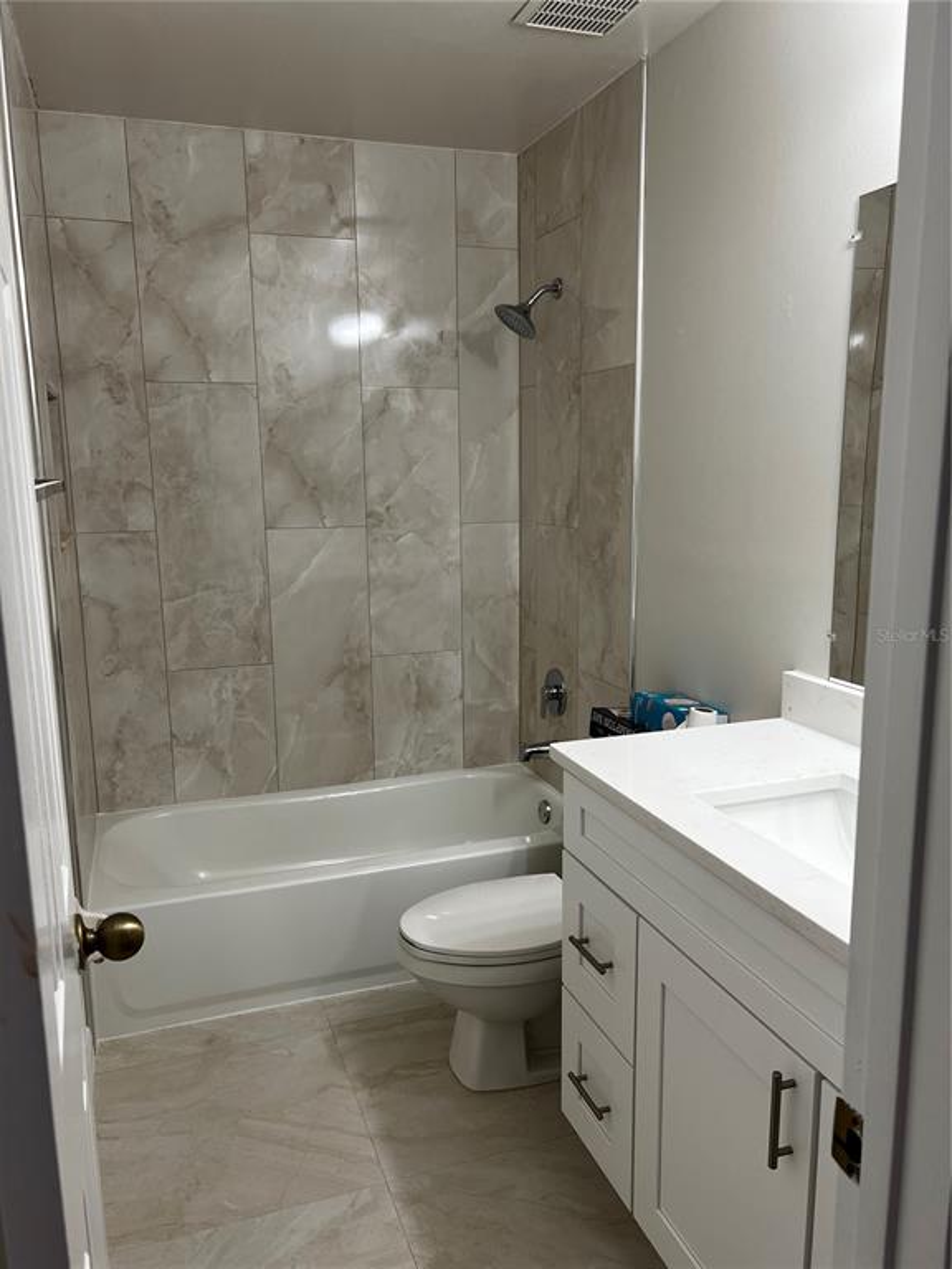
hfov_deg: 53.1
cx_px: 476
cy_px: 634
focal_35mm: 26
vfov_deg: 67.3
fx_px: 953
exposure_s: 1/120
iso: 50
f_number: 1.5
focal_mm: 5.7
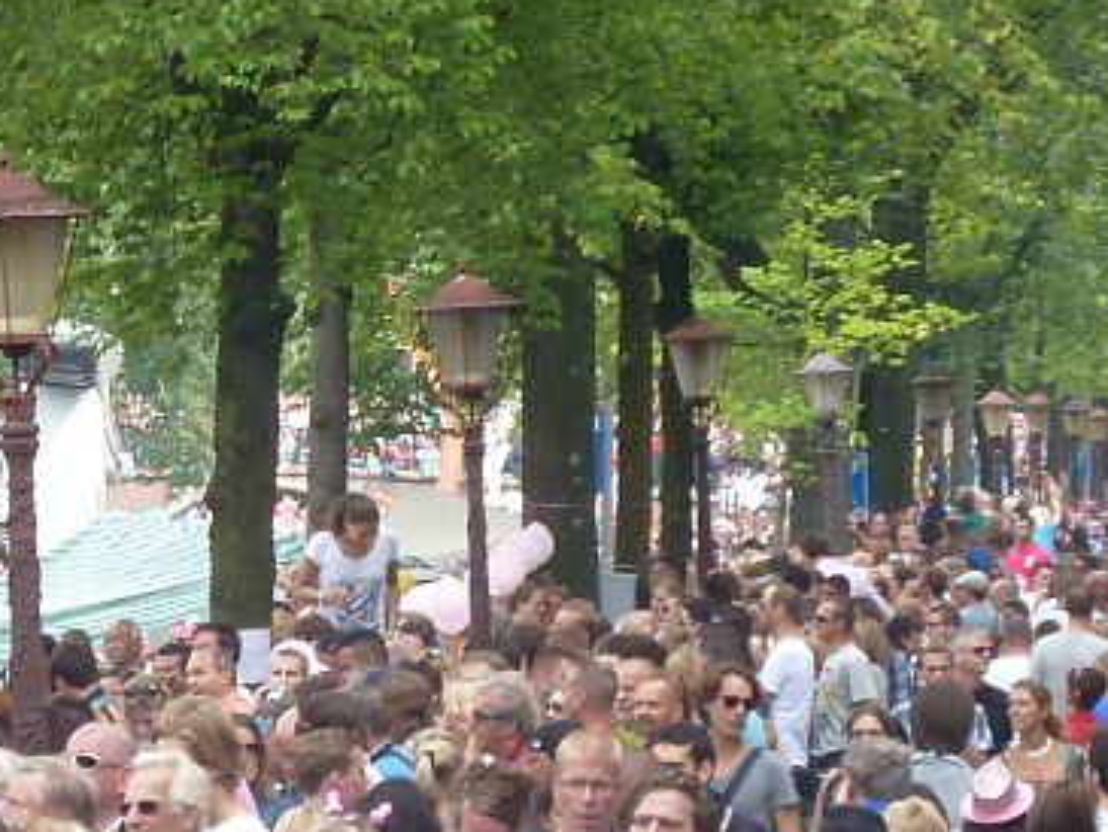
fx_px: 11495
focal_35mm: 359
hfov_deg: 5.5
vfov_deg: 4.1
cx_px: 270
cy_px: 282
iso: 160
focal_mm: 21
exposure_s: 1/160
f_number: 4.4
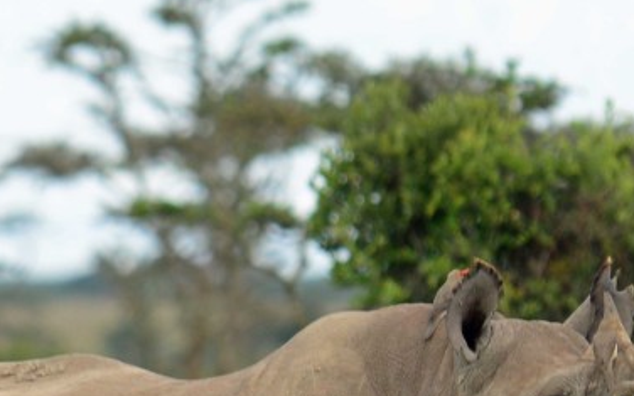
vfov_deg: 1.2
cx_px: 158
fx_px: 19196
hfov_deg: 1.9
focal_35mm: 1111
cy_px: 427
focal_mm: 400
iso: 400
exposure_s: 1/320
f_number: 6.3
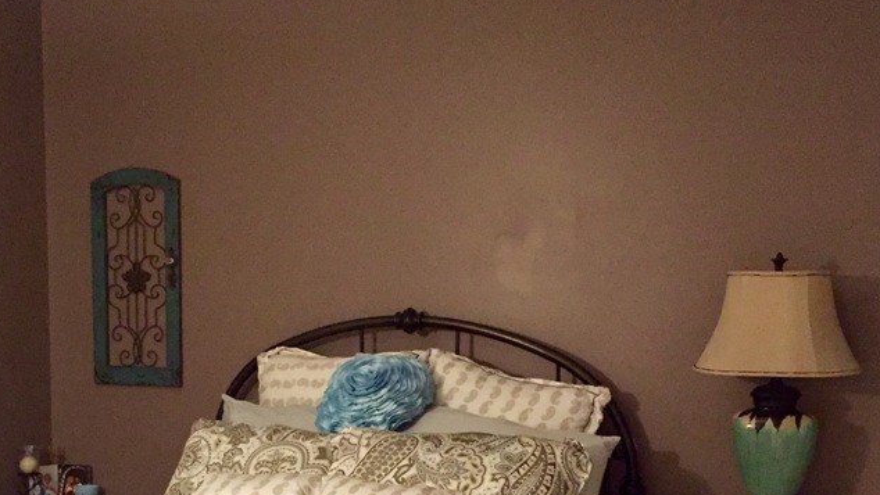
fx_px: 1190
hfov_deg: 40.5
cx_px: 391
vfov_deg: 23.0
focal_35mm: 51
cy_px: 426
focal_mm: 4.15
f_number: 2.2
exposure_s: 1/15
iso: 400
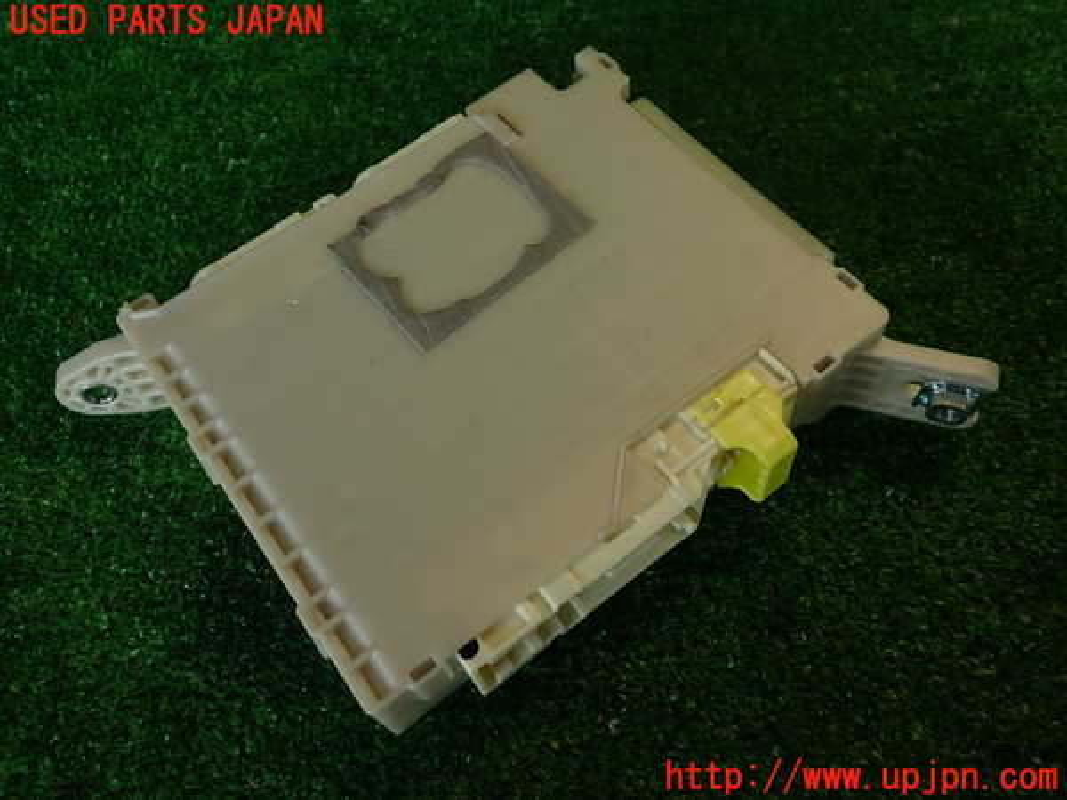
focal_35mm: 30
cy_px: 400
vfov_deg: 46.8
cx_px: 534
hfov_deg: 60.0
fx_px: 925
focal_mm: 5.4
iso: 100
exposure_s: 1/80
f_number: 2.3
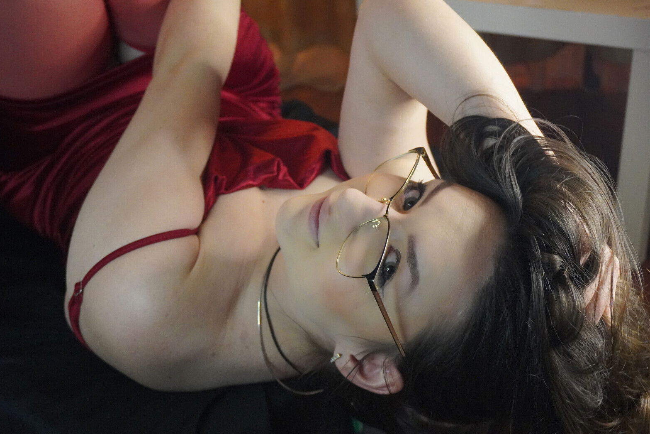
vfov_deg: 27.5
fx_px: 885
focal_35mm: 49
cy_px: 221
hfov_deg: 40.3
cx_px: 329
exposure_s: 1/50
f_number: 5
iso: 6400
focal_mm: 32
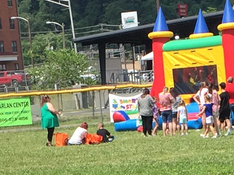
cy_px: 375
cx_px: 216
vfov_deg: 7.7
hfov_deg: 10.8
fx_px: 1230
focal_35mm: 182
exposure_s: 1/1412
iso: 32
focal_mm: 4.15
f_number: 2.2
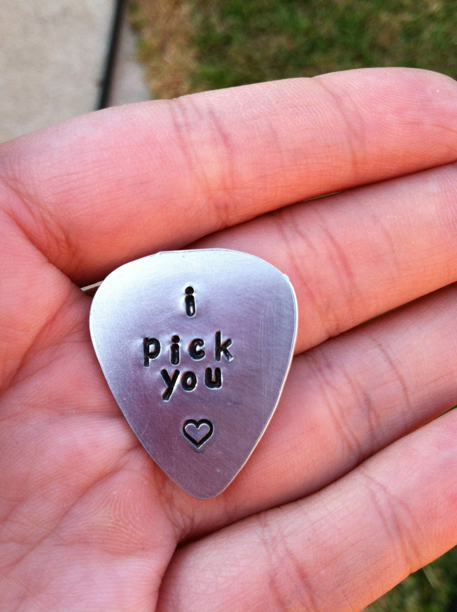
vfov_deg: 52.7
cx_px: 228
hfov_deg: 40.6
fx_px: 618
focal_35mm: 35
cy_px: 306
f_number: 2.8
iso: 100
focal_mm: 3.85
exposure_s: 1/60
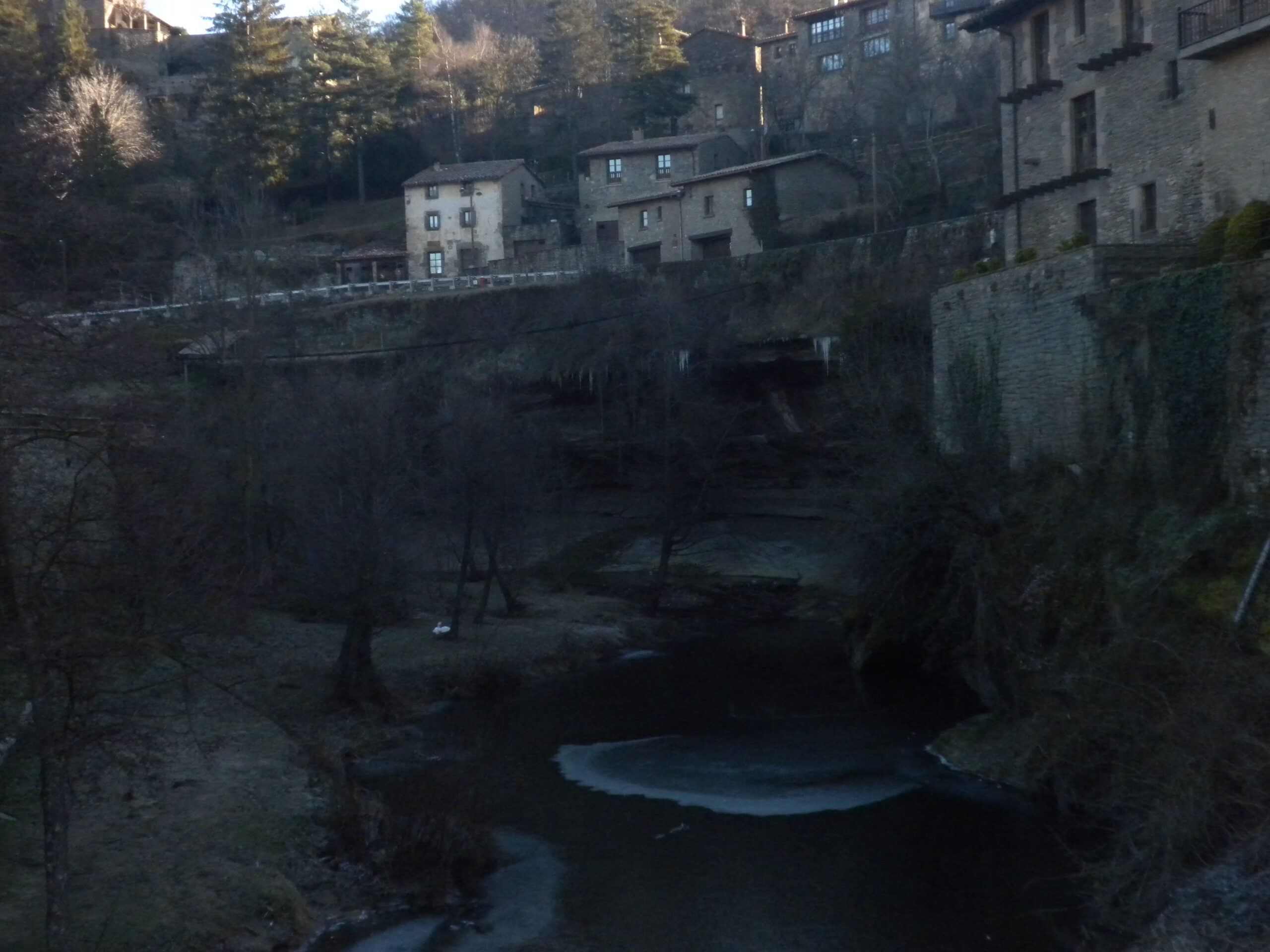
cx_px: 635
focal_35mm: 52
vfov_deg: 28.0
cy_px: 476
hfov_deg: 36.8
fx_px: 1908
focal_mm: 9.1
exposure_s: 1/593
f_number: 4.3
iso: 400
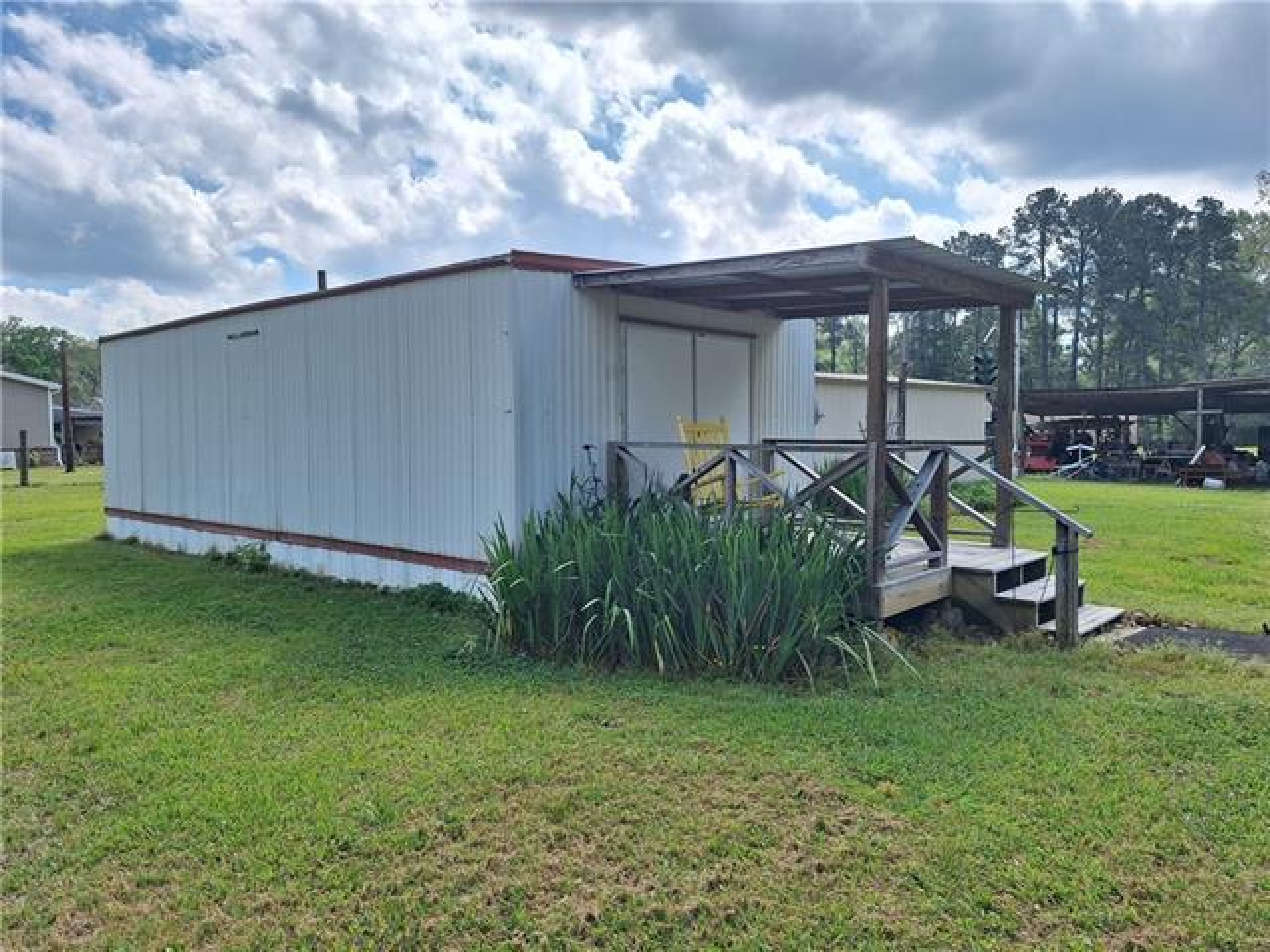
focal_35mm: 23
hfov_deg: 73.9
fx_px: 844
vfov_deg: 58.9
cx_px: 635
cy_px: 476
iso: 40
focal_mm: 5.54
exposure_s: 1/1325
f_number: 1.8
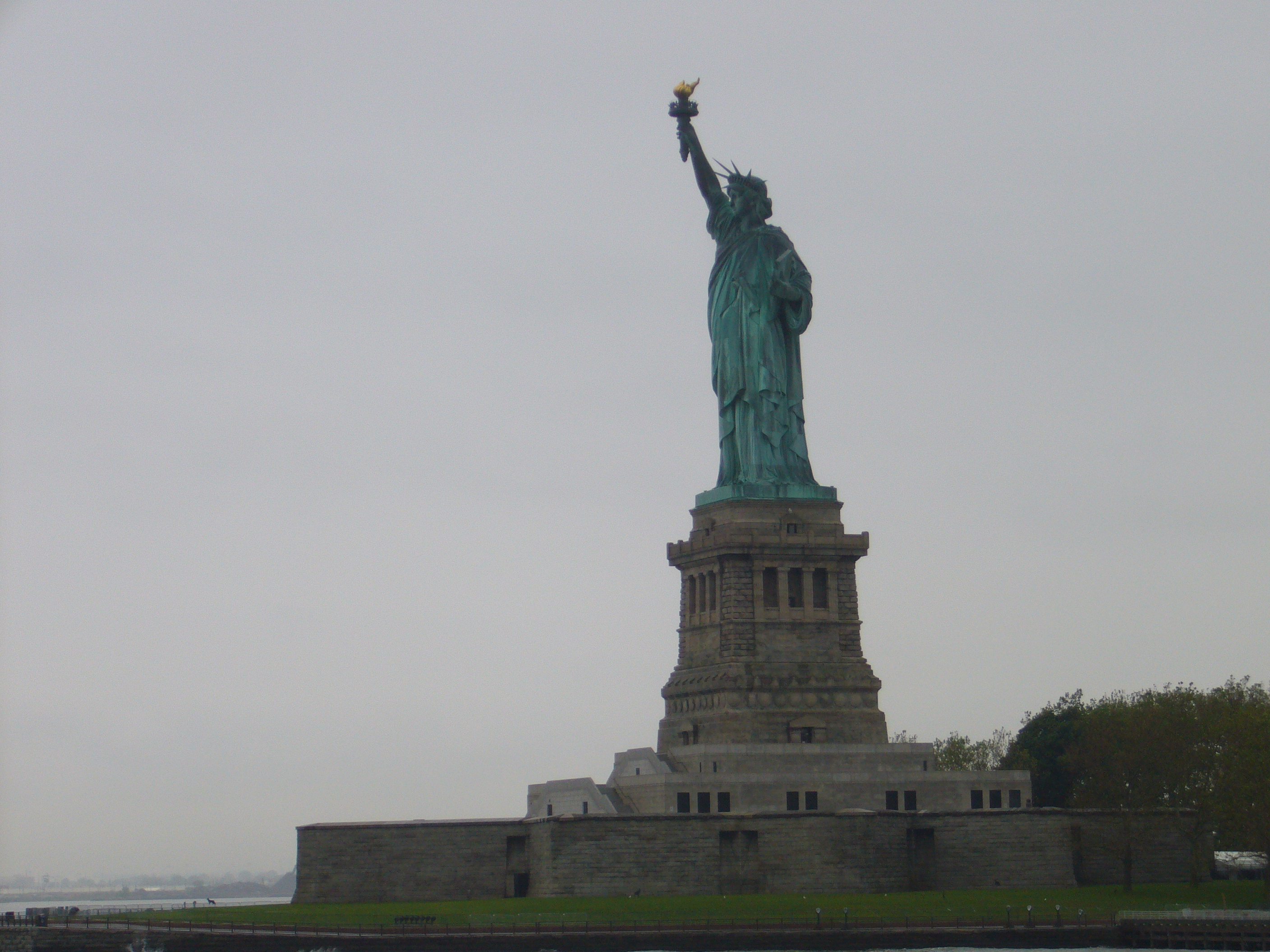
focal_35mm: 105
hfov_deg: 18.7
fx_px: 3852
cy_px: 476
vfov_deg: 14.1
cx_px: 635
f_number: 5
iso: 80
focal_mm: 17.4
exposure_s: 1/250
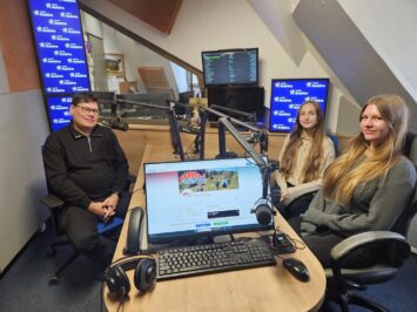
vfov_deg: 58.9
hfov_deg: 73.9
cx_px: 208
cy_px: 156
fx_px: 277
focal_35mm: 23
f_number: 1.8
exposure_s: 1/100
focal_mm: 5.4
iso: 500
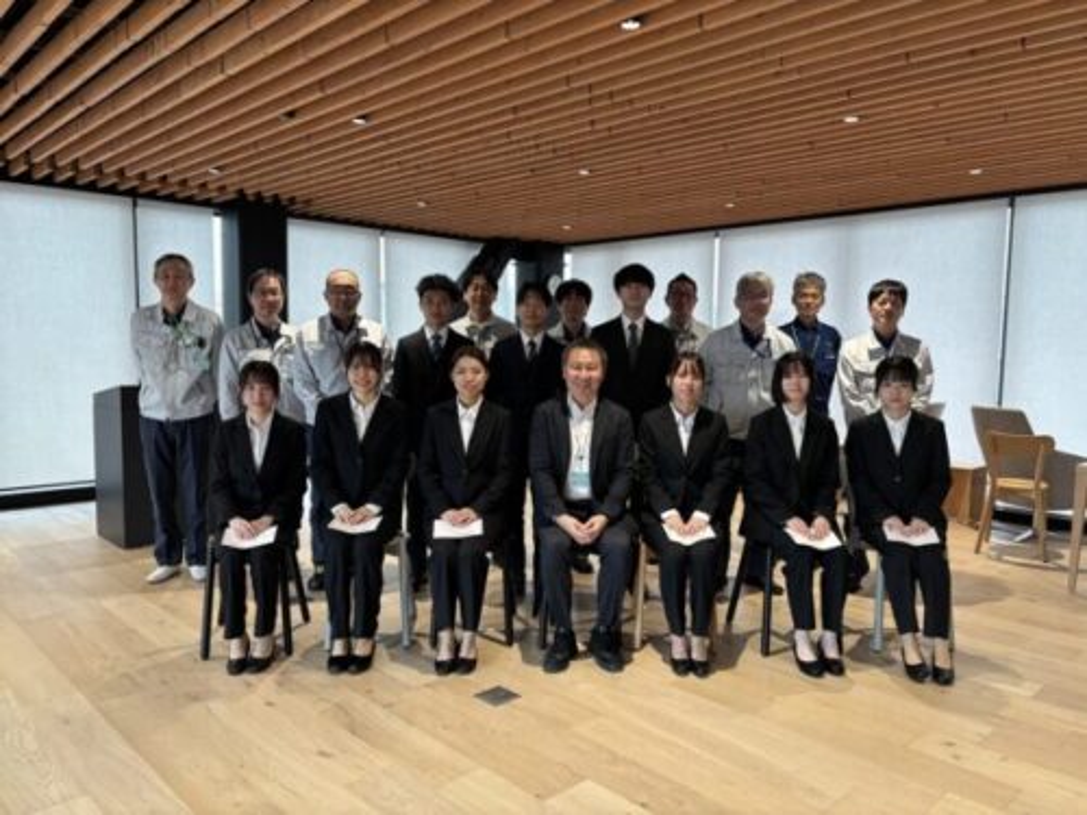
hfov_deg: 67.3
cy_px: 408
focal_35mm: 26
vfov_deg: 53.1
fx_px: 816
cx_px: 544
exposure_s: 1/60
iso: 200
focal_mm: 5.96
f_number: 1.6
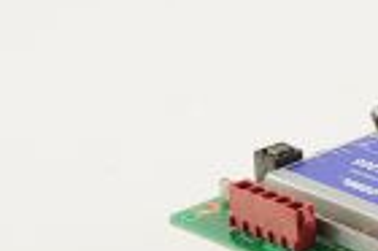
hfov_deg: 9.0
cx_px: 759
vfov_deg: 6.4
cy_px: 223
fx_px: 2255
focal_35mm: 215
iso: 1600
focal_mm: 50
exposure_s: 1/125
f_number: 11
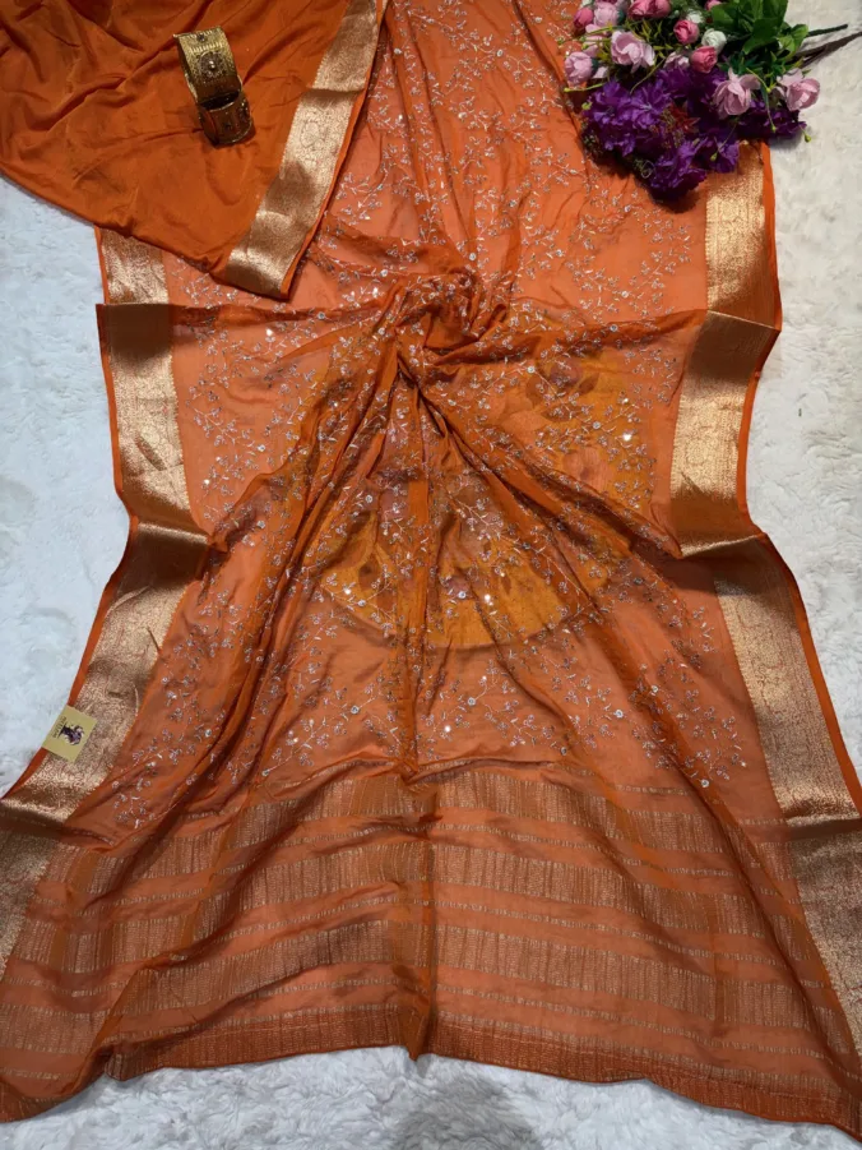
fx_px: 863
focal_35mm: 26
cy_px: 575
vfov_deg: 67.3
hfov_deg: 53.1
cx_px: 431
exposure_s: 1/100
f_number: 1.6
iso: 32
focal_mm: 5.96
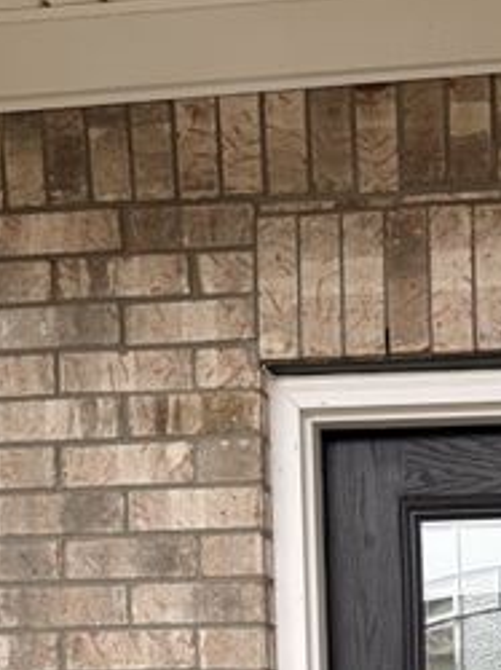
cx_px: 563
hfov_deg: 21.6
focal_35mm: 64
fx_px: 1237
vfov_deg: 25.9
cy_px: 872
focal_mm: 6.76
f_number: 1.78
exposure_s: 1/121
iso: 125
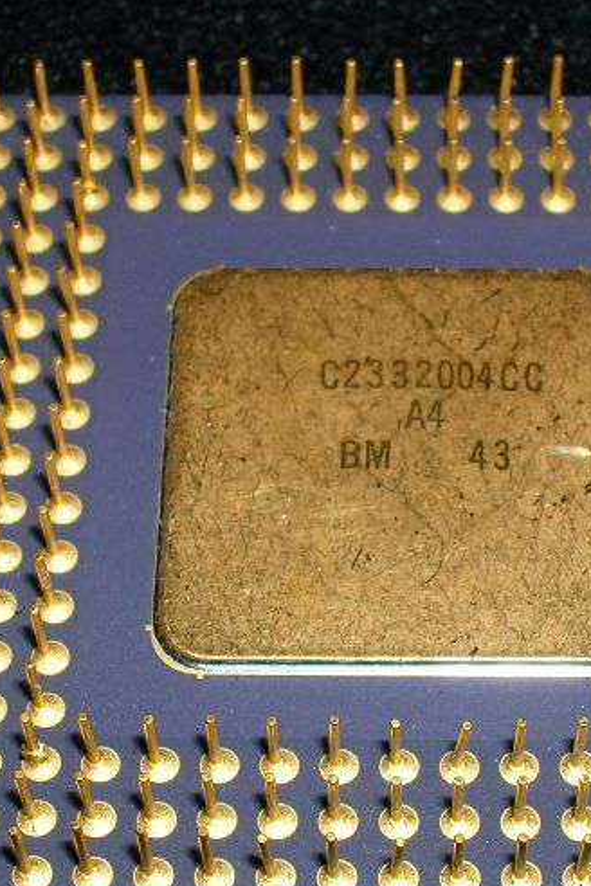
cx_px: 368
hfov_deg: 14.0
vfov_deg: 20.8
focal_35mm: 98
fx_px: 2413
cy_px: 524
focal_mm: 9.7
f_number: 5.9
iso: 50
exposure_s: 1/60.1
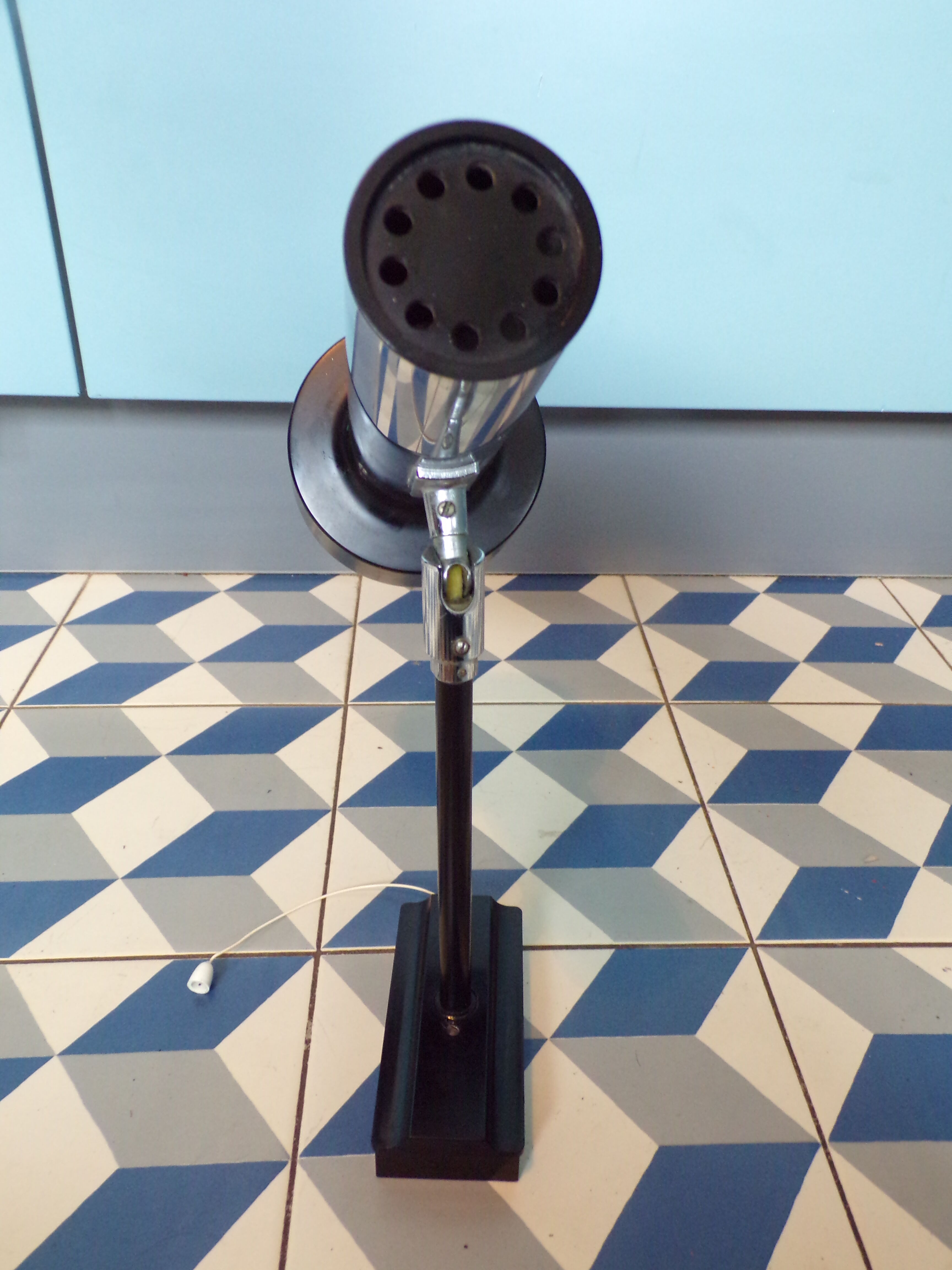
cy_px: 635
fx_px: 1027
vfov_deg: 63.4
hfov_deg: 49.7
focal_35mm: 28
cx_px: 476
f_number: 3.1
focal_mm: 5
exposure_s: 1/17
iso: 413
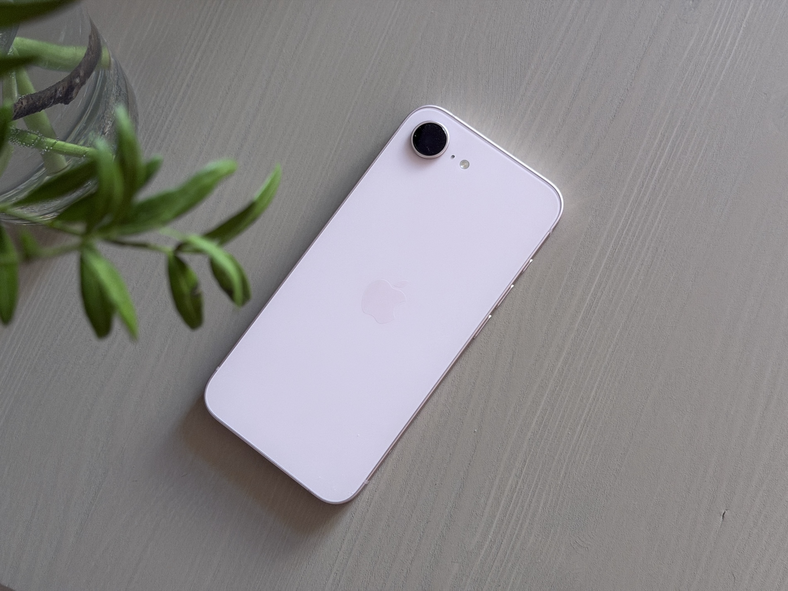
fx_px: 1093
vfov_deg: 30.3
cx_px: 394
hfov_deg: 39.7
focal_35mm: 48
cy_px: 296
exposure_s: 1/60
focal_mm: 6.76
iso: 250
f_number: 1.78
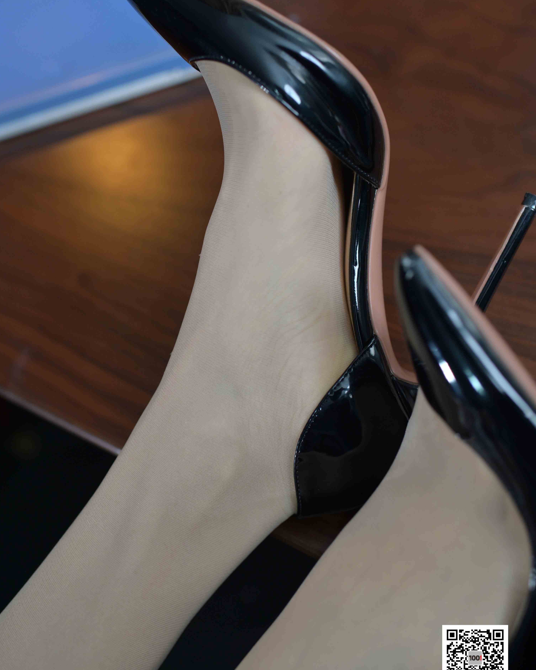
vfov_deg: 45.7
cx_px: 270
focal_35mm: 40
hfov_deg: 37.3
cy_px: 301
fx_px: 793
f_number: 3.2
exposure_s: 1/250
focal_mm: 35
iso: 640
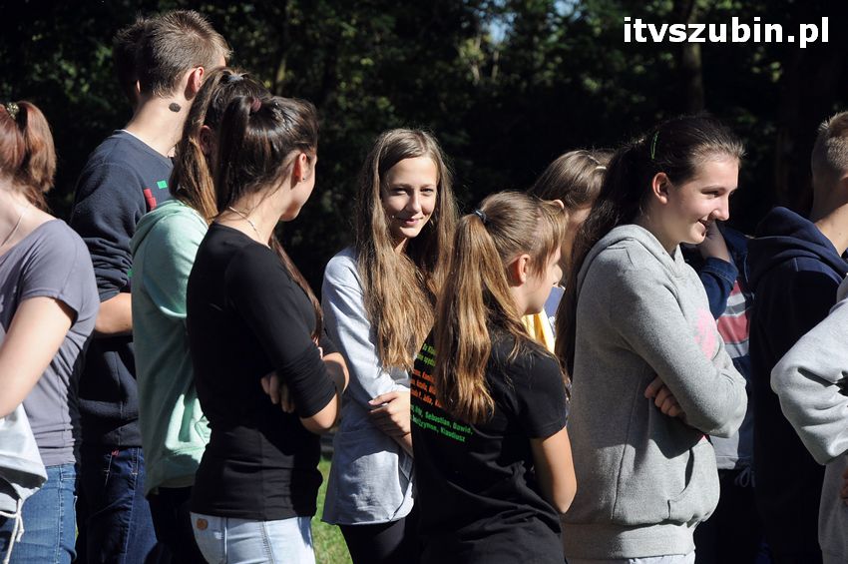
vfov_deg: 8.7
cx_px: 424
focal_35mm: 158
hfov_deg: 13.1
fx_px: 3706
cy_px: 282
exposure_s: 1/1000
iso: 400
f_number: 8
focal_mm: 105
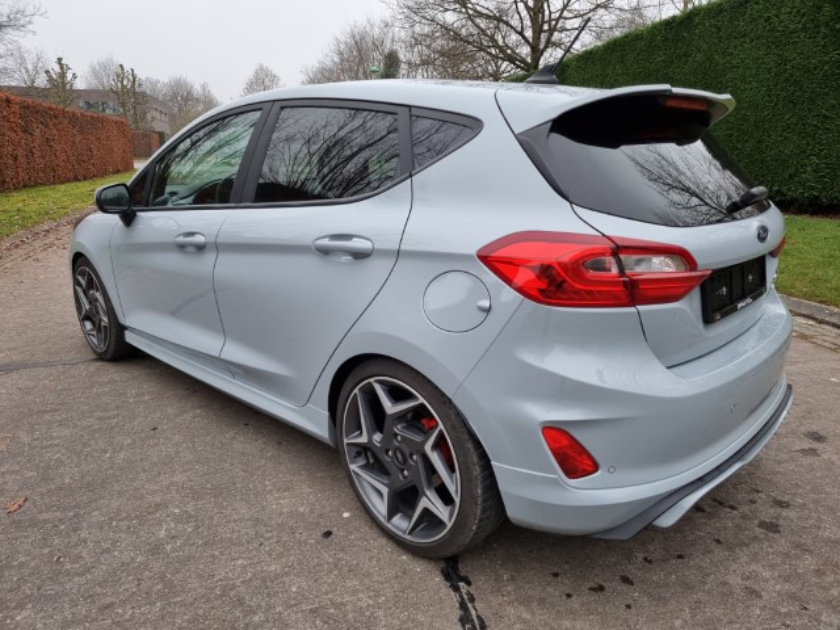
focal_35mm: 24
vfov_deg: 56.8
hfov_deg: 71.6
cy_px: 315
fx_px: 582
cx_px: 420
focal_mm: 6.7
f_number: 1.8
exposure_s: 1/120
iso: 80
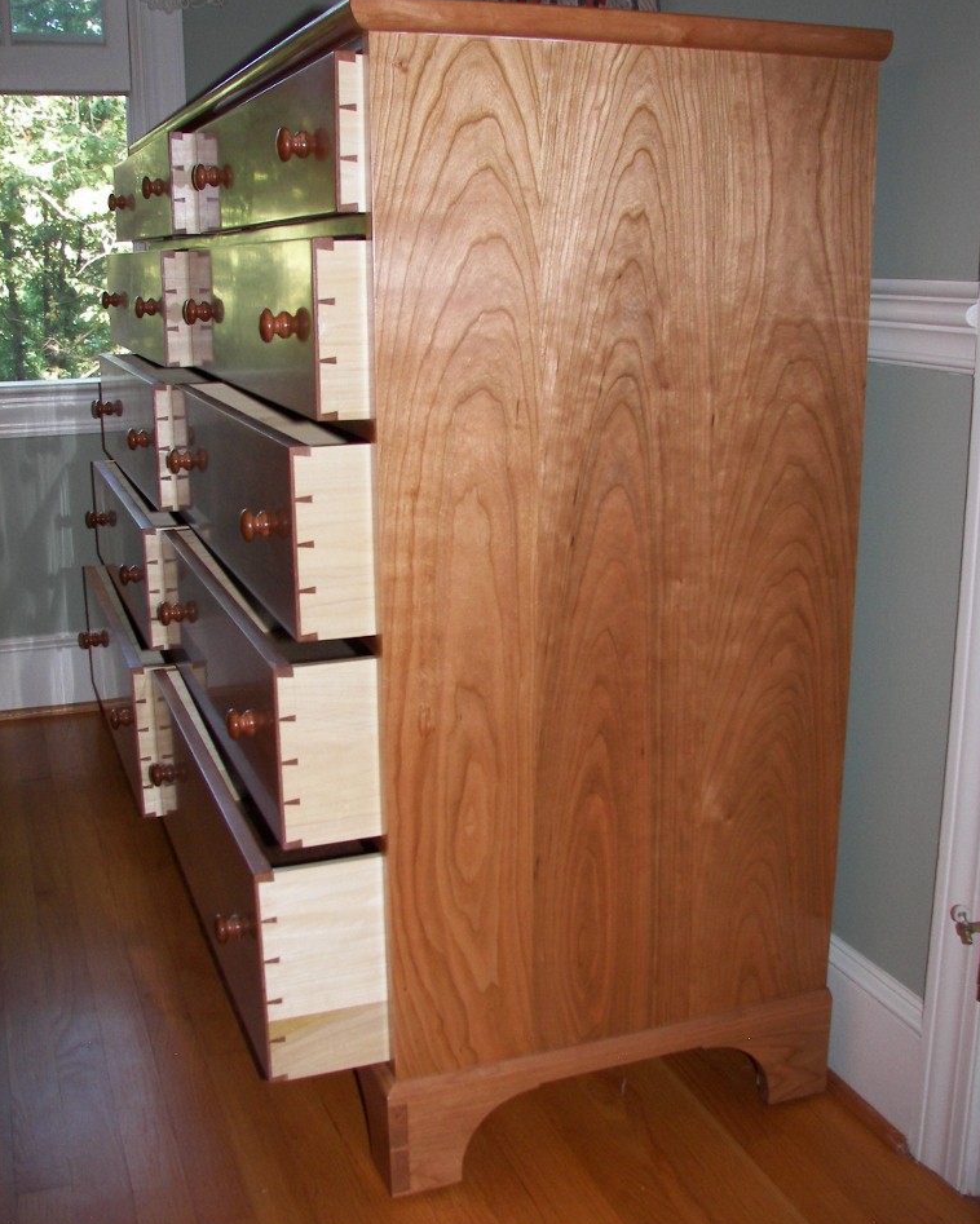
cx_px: 494
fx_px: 1377
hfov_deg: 39.2
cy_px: 617
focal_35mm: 38
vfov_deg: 47.9
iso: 100
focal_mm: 6
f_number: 2.8
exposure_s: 1/30
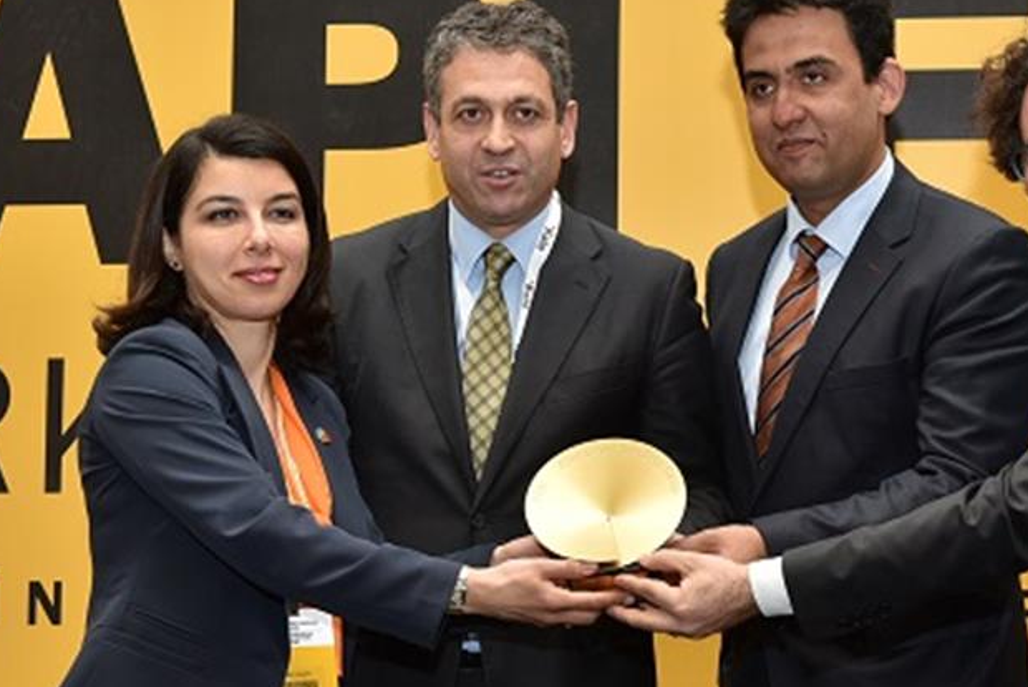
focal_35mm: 78
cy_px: 509
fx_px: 2228
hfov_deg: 25.8
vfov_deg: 17.4
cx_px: 692
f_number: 5.6
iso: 500
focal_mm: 42
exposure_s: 1/160
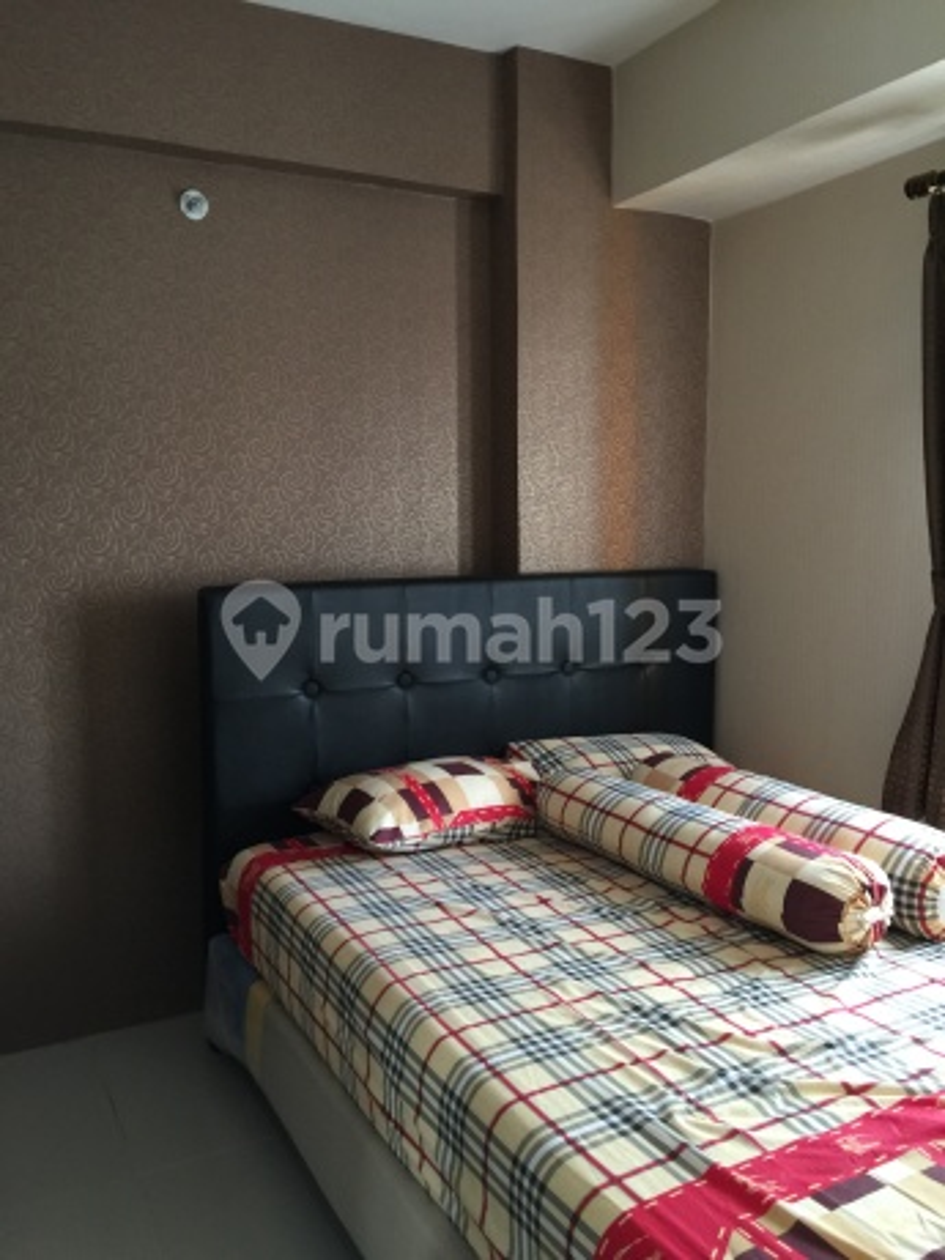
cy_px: 630
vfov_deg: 61.7
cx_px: 472
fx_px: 1056
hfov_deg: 48.2
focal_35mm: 29
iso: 100
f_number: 2.2
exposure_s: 1/15
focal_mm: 4.15
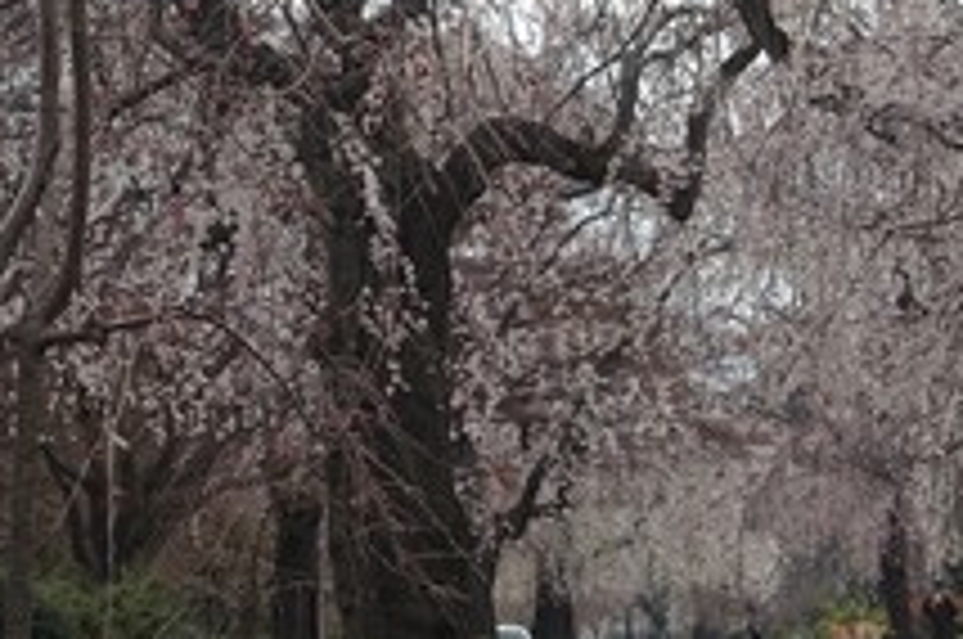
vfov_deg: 6.2
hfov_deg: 9.4
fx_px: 5849
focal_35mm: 219
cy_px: 176
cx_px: 868
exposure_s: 1/100
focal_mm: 23.73
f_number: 5.6
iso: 125
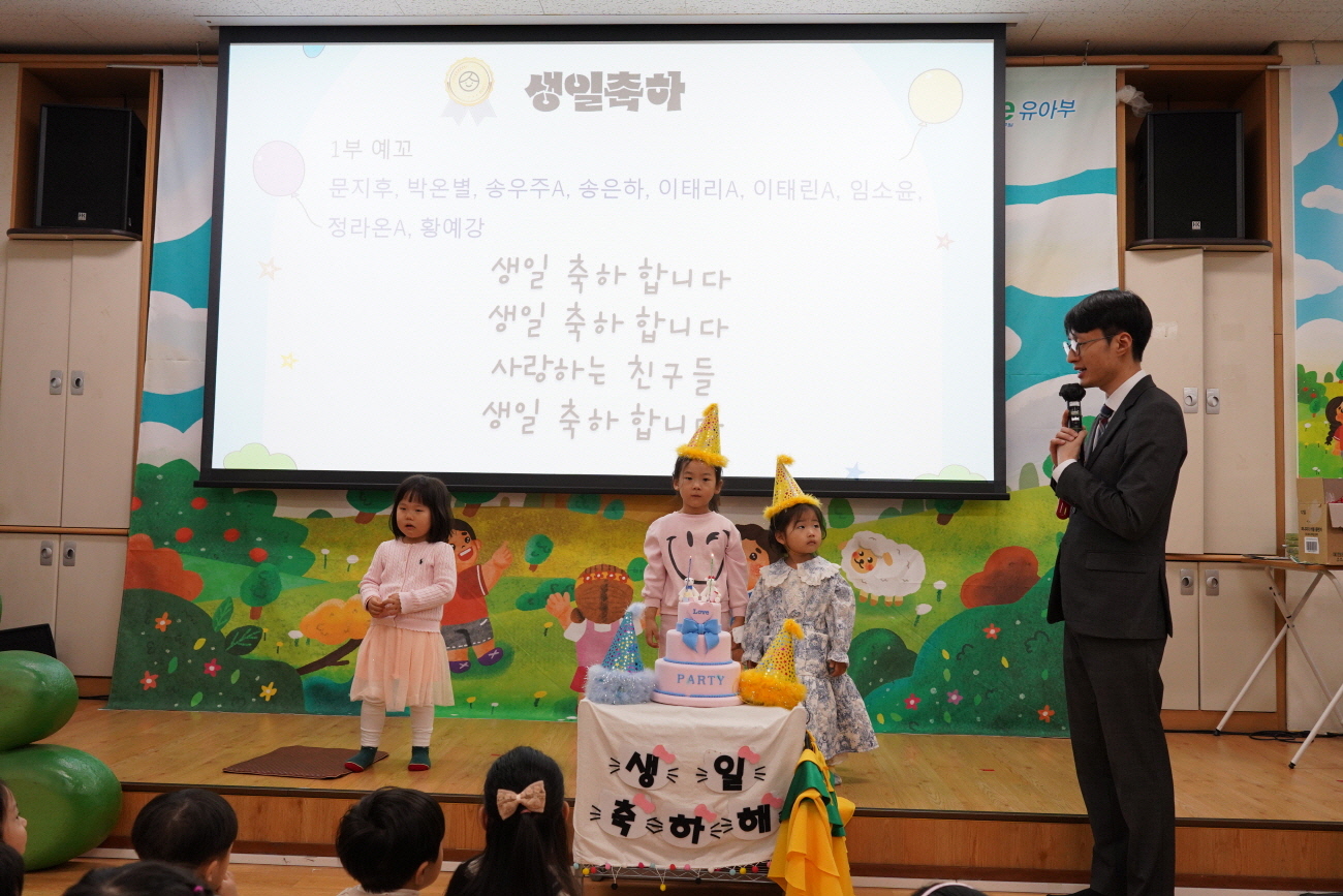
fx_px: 1157
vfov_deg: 42.3
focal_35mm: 31
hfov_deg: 60.3
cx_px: 672
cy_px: 448
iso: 2500
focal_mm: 31
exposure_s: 1/200
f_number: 5.6
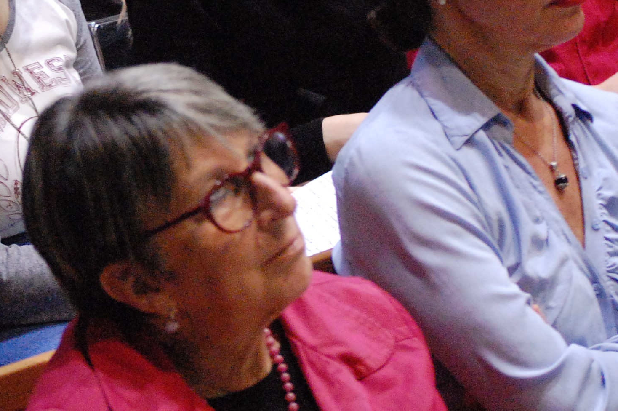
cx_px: 170
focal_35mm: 169
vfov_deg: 8.1
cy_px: 171
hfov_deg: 12.1
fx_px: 2899
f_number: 4
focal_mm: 55
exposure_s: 1/60
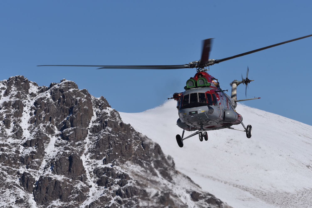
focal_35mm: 340
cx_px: 156
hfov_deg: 6.1
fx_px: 2947
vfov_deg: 4.0
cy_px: 104
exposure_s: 1/640
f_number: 9
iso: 100
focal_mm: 340
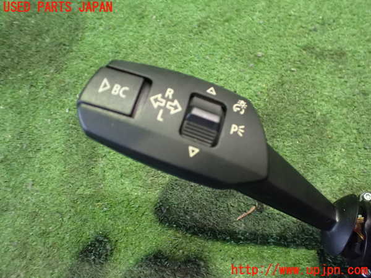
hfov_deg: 60.0
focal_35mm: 30
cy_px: 139
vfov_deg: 46.8
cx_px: 186
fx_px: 322
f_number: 2.3
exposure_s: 1/30
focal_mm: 5.4
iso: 1250
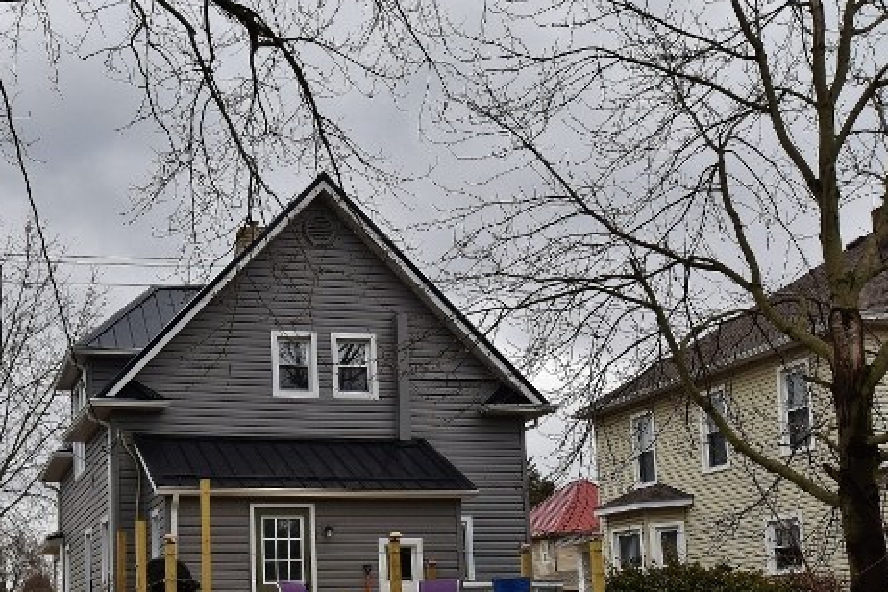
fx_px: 1283
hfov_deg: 37.5
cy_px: 483
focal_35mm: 52
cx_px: 252
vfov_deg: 25.5
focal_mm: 20
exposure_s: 1/250
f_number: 8
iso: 360
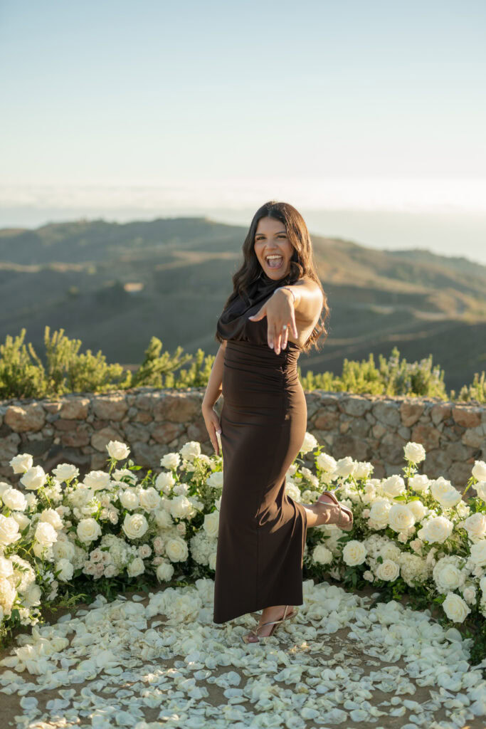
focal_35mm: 50
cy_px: 364
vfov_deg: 39.6
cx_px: 243
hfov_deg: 27.0
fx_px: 1012
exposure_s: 1/2000
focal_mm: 50
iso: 100
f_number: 1.8
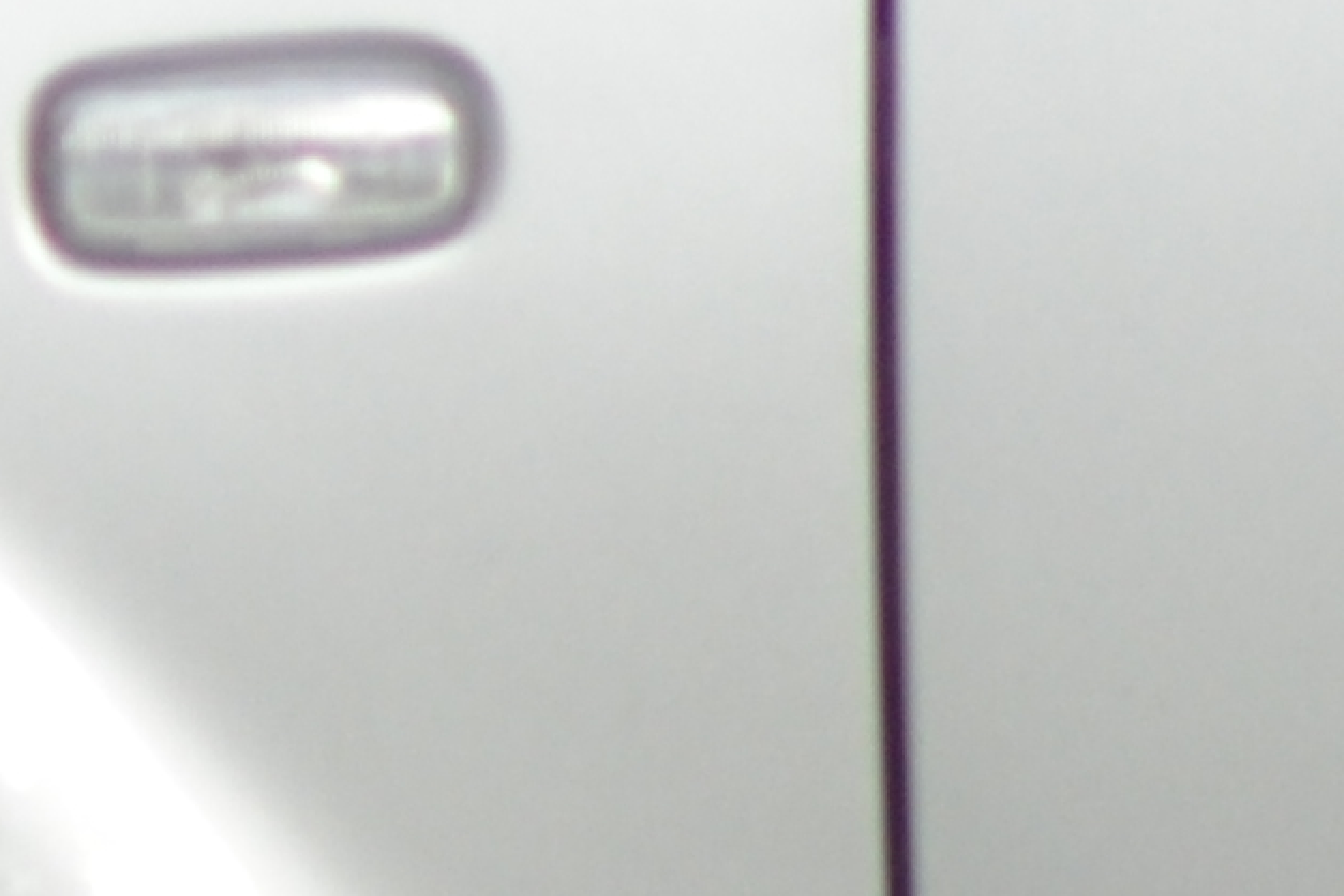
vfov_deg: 0.9
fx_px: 55535
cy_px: 1627
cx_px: -2857
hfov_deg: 1.4
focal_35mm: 1488
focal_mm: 135
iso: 400
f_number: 5
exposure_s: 1/400
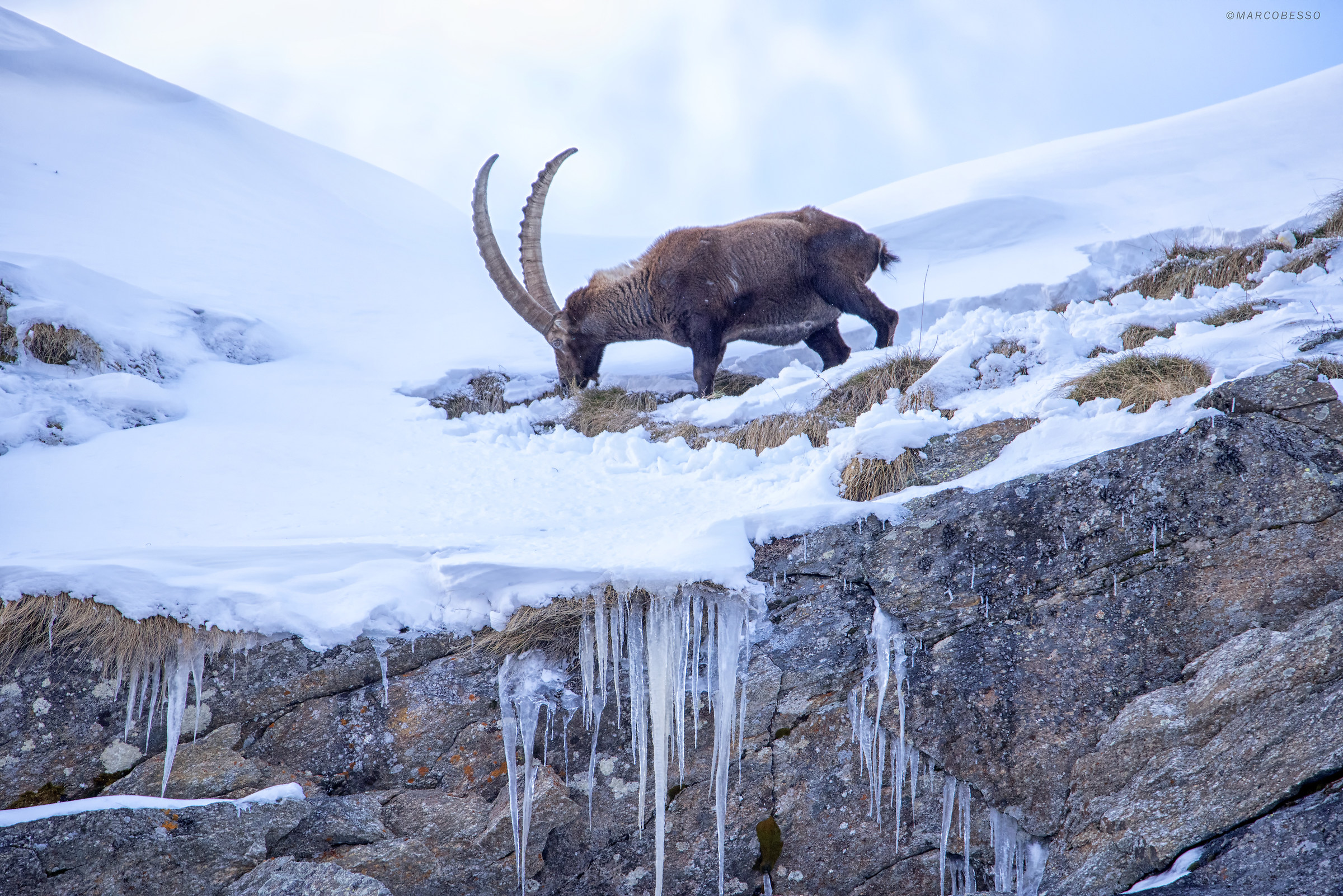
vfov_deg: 2.3
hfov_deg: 3.4
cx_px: 672
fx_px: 22390
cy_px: 448
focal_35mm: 600
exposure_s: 1/640
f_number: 6.3
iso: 1600
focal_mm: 600
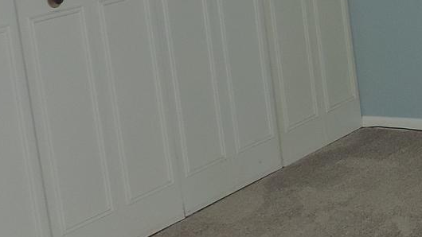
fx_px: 1130
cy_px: -13
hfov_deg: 19.2
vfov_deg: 11.8
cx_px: 576
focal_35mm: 101
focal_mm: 4.3
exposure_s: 1/30
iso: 200
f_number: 3
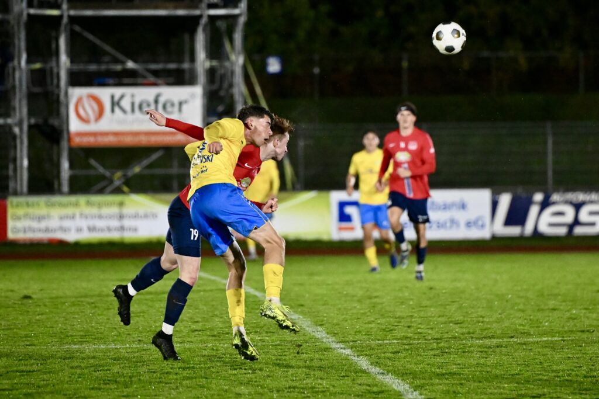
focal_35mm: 185
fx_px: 3078
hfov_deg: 11.1
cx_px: 300
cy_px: 200
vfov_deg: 7.4
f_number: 2.8
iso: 8000
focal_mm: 185
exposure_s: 1/1600
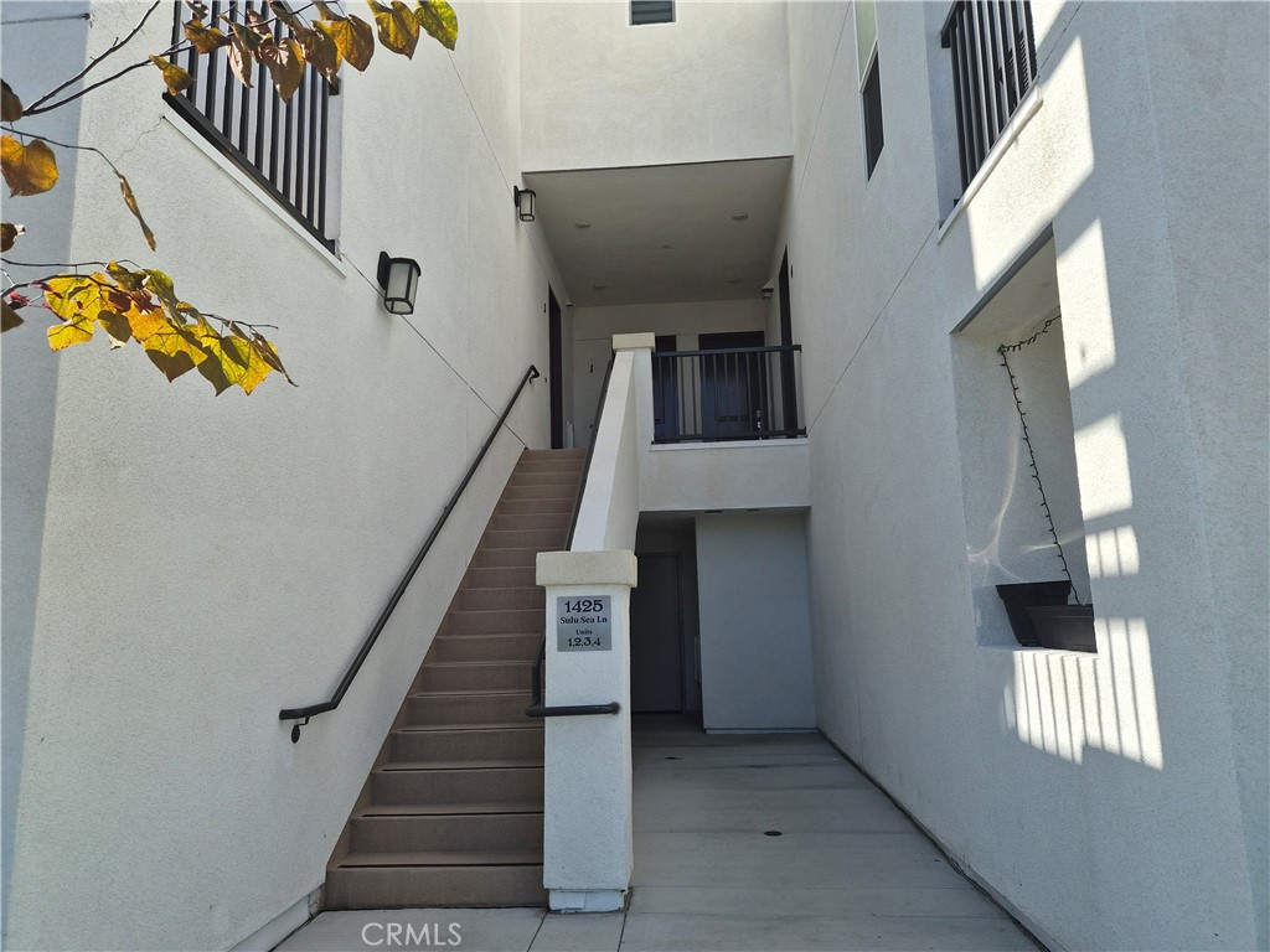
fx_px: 844
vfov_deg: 58.9
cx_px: 635
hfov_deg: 73.9
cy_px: 476
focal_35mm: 23
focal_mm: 5.4
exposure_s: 1/4496
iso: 80
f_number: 1.8
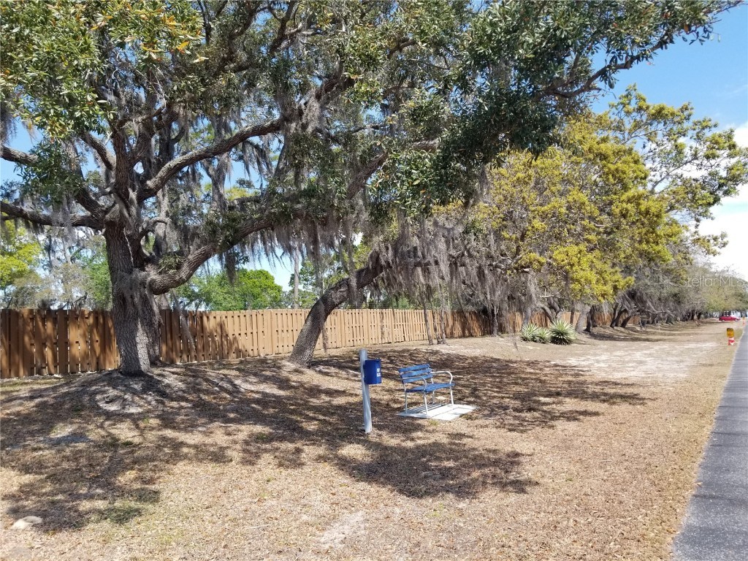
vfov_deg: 53.1
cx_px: 374
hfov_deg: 67.3
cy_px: 280
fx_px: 562
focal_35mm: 26
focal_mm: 4.3
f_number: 1.7
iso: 50
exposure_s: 1/1232
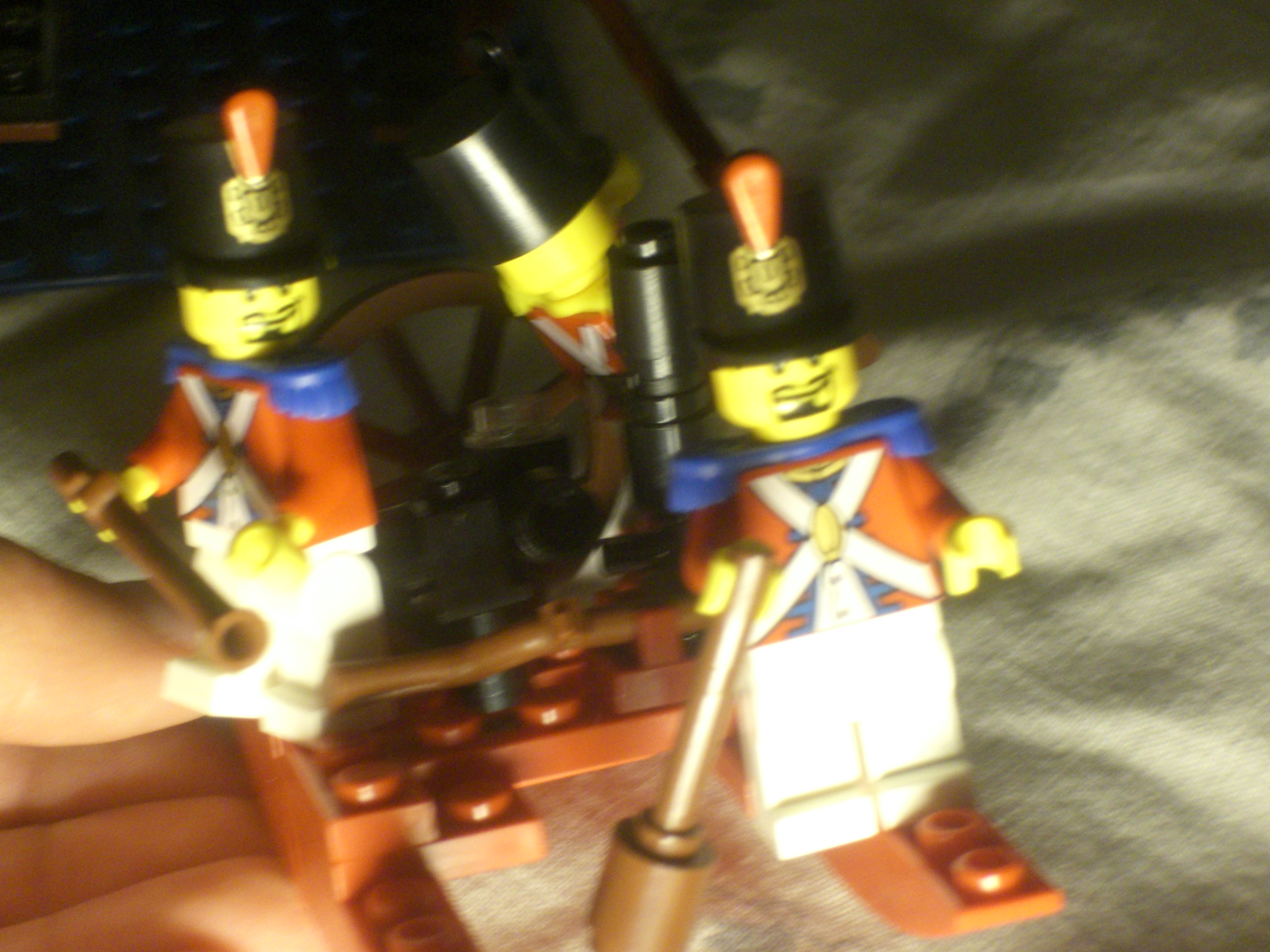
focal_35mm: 114
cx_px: 635
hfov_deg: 17.3
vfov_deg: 13.0
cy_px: 476
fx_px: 4182
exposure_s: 1/40
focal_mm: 18.9
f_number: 5.4
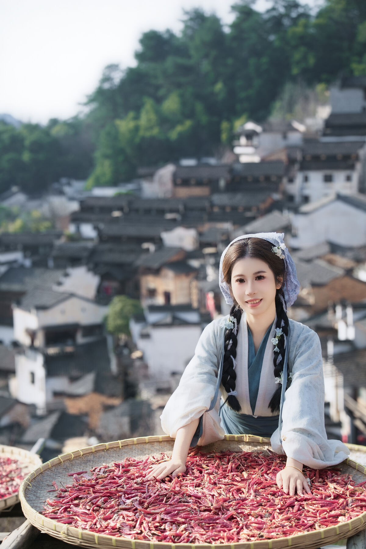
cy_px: 274
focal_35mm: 70
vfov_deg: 28.8
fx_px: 1067
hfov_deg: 19.5
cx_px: 183
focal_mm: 70
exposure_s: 1/200
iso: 64
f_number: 4
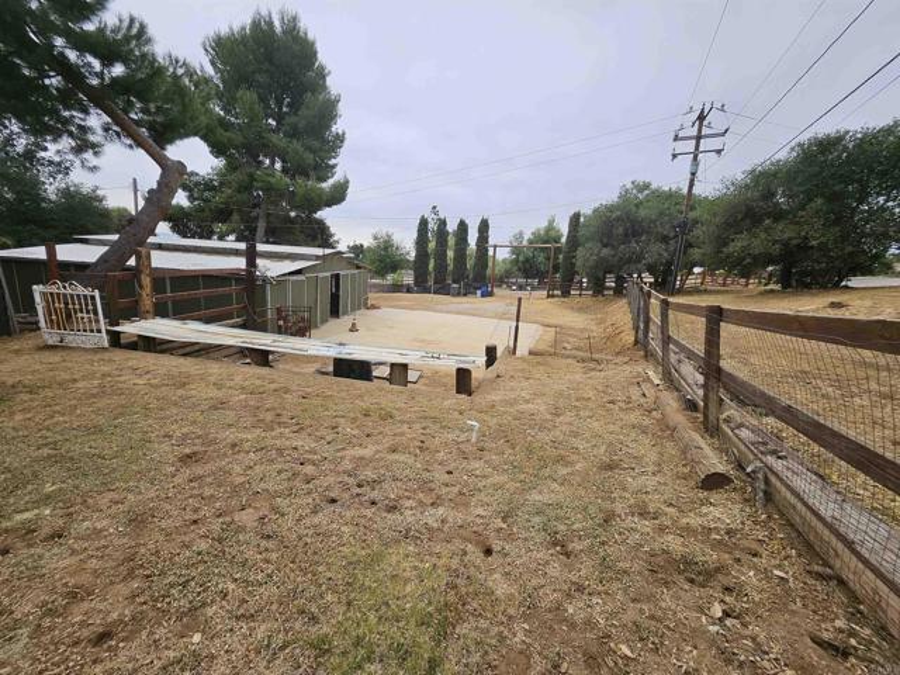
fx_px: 338
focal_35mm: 13
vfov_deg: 89.9
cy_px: 338
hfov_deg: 106.2
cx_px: 450
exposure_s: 1/981
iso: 32
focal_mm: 1.74
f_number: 2.2
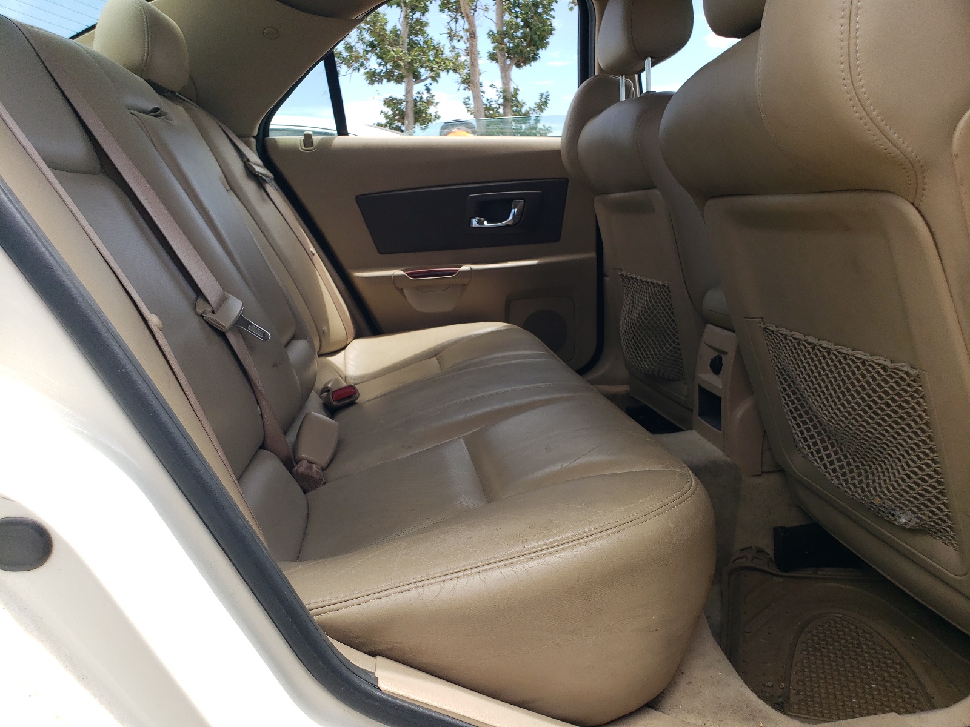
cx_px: 485
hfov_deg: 67.3
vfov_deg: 53.1
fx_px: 729
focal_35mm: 26
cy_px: 364
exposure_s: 1/588
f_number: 1.5
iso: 50
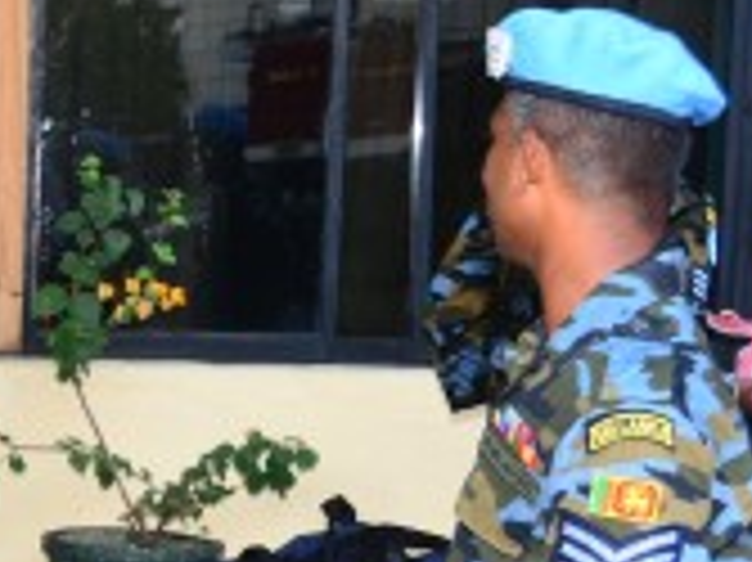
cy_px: 515
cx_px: -131
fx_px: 3489
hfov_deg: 12.1
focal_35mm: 161
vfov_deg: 9.2
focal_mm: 31
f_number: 5
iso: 400
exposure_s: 1/60
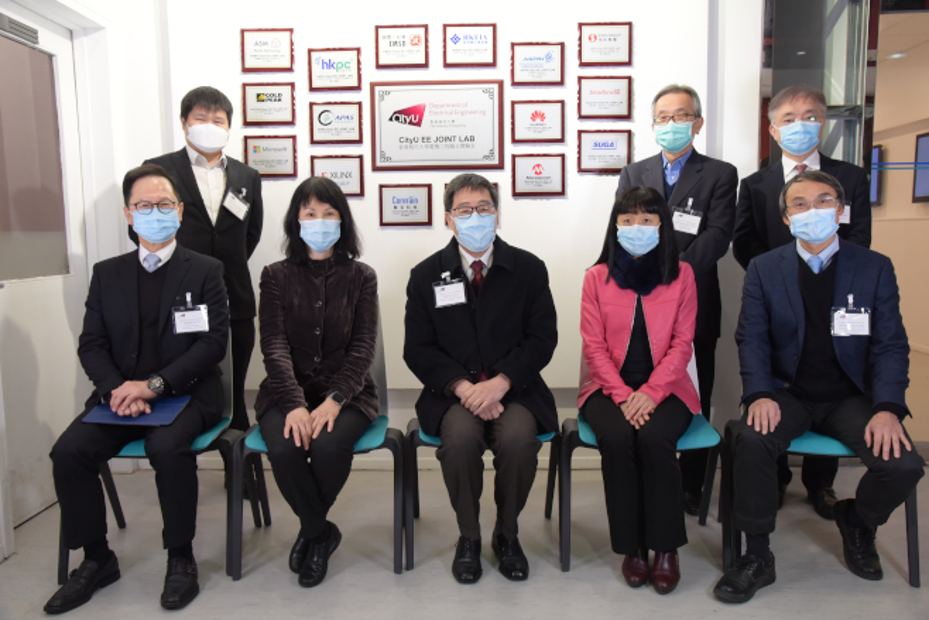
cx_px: 464
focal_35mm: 30
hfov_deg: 61.9
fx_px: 774
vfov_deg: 43.6
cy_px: 310
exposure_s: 1/60
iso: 1800
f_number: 7.1
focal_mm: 30
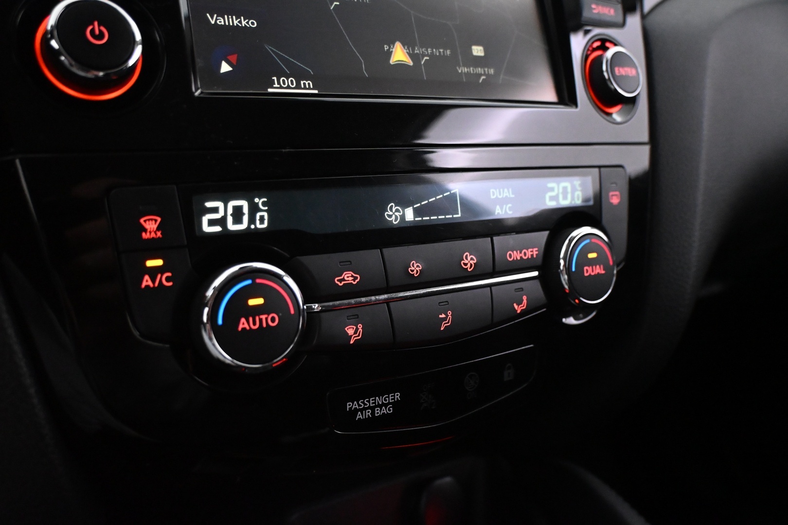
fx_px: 689
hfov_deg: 59.5
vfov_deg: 41.7
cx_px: 394
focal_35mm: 32
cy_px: 262
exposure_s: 1/60
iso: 5600
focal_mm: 21
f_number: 4
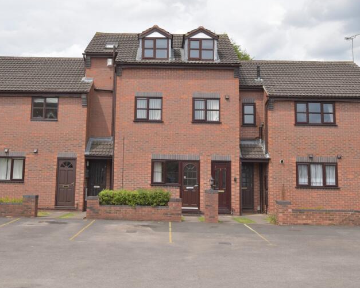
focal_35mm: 46
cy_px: 97
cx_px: 160
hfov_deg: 40.3
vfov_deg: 32.5
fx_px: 490
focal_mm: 20
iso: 200
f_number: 8
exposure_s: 1/250
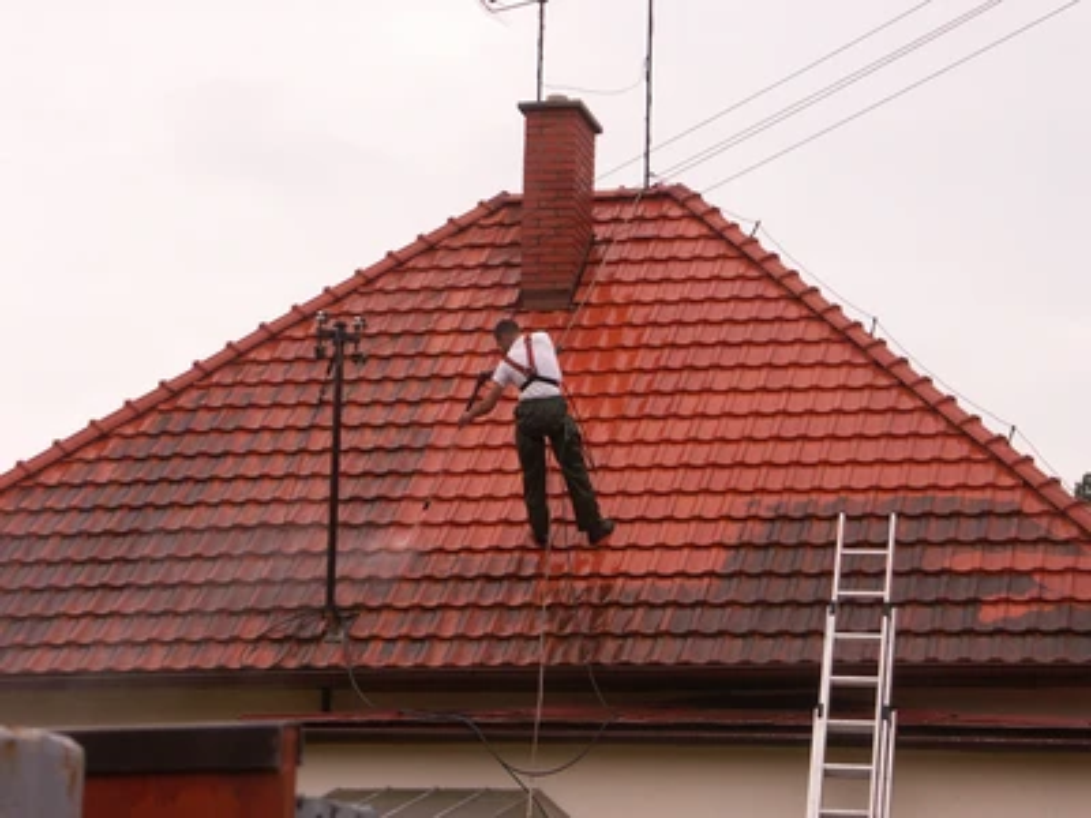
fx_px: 3183
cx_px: 546
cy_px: 409
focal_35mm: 101
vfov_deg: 14.6
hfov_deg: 19.4
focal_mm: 25.72
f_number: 8
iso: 100
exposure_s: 1/400
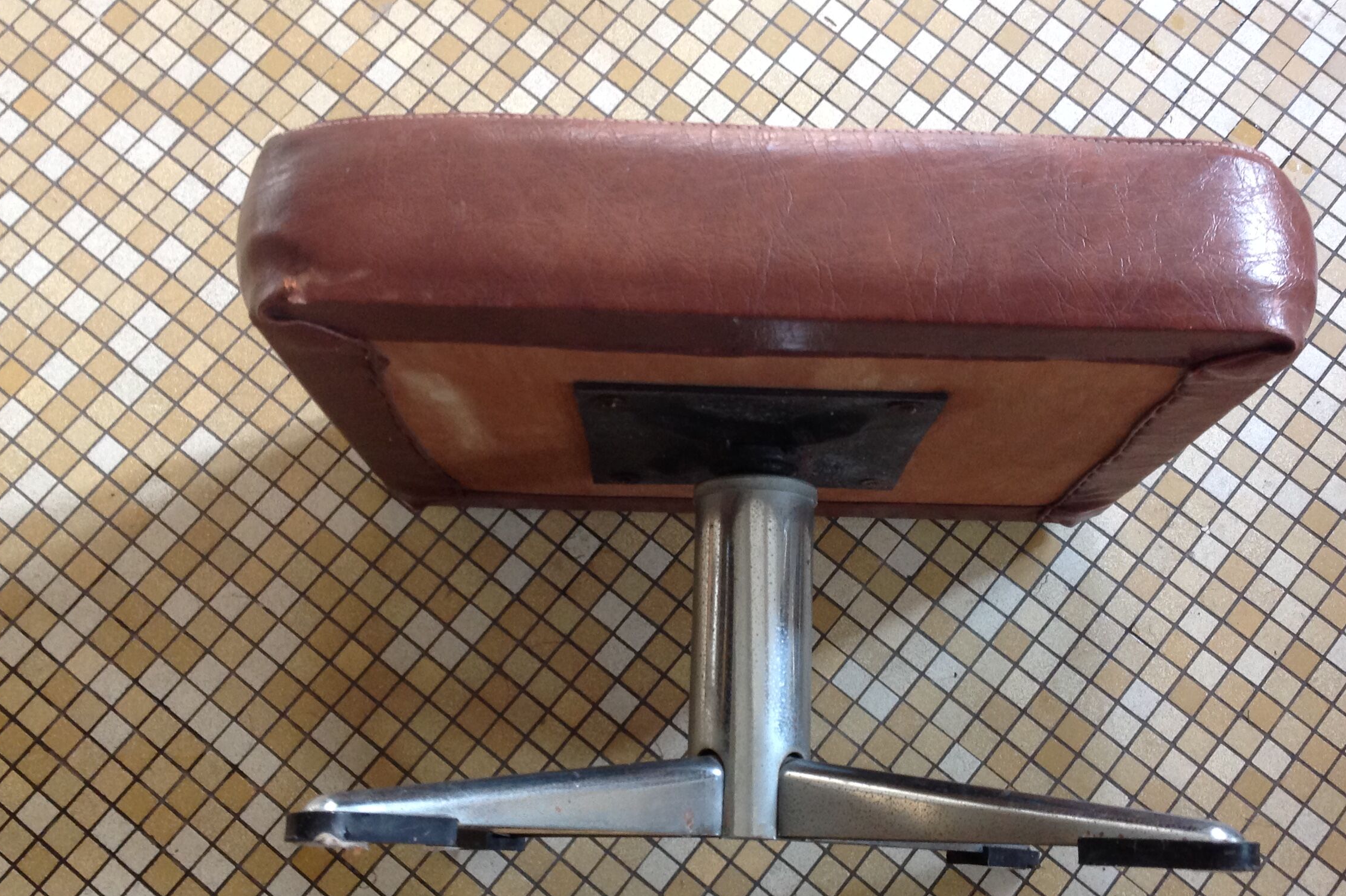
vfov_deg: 31.8
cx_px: 694
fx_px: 1570
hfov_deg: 46.4
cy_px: 532
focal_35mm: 42
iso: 125
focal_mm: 4.28
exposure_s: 1/15
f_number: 2.4
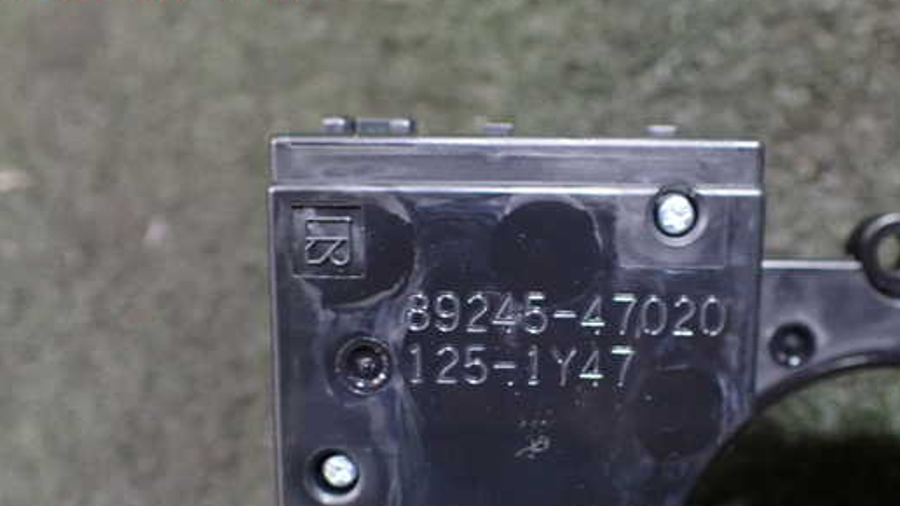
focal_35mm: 38
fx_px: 907
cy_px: 352
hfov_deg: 52.6
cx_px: 522
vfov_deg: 30.8
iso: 800
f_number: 2.3
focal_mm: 5.4
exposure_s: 1/40
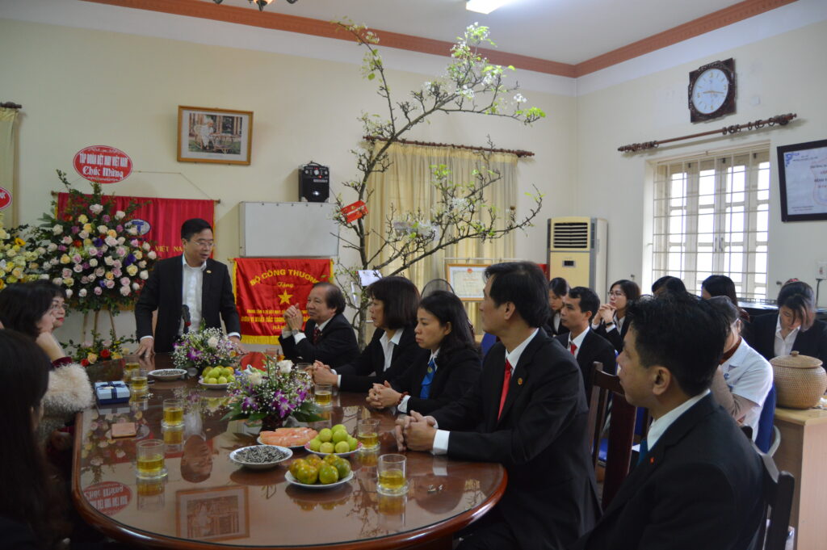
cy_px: 275
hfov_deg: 67.4
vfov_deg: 47.9
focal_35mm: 27
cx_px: 414
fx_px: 620
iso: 720
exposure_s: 1/60
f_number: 3.5
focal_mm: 18
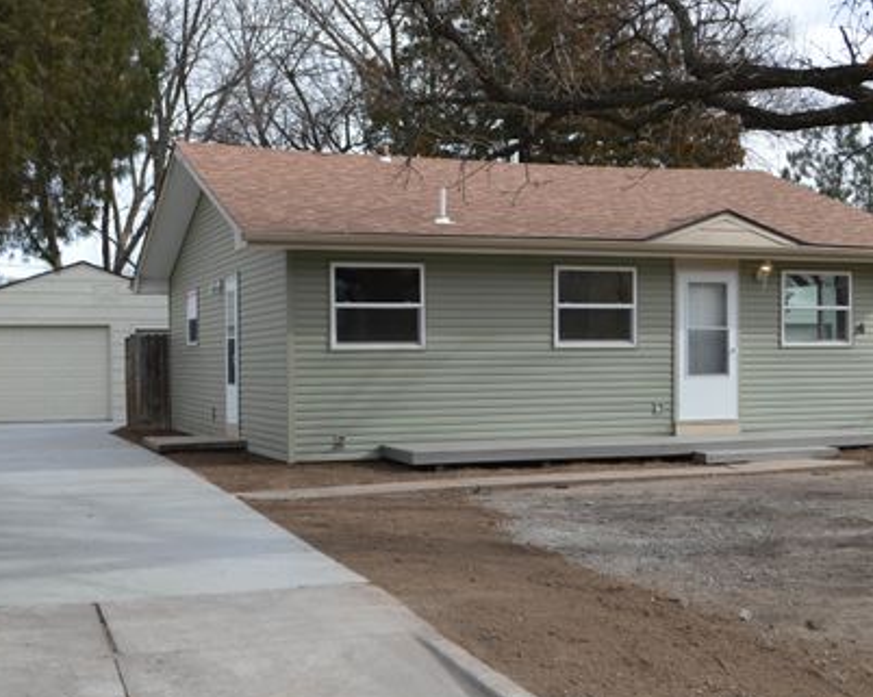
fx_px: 1265
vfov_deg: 30.8
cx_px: 447
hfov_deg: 38.1
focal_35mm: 49
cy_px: 358
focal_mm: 28
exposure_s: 1/160
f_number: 6.3
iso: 100
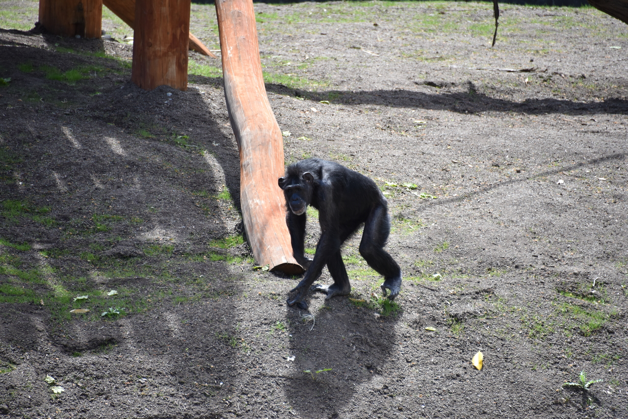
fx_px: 5234
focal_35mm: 300
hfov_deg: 6.9
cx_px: 314
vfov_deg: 4.6
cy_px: 210
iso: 560
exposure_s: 1/640
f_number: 5.6
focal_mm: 300
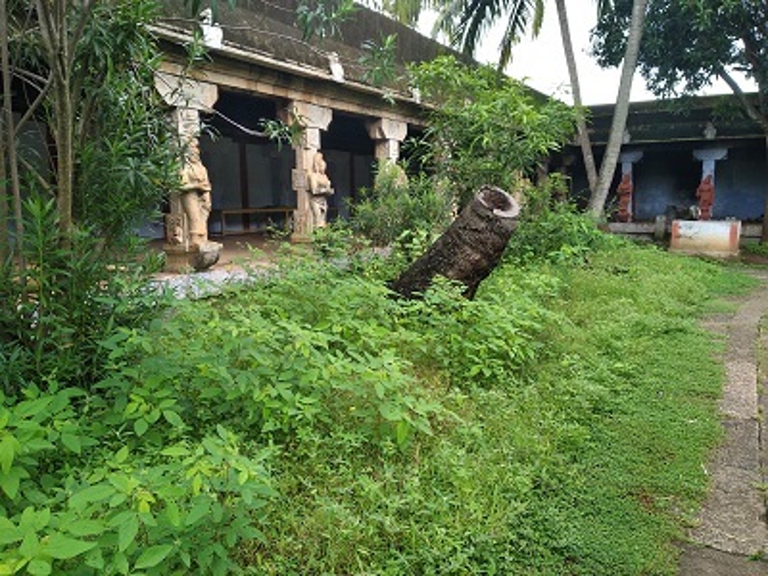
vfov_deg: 53.1
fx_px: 577
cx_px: 384
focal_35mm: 26
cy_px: 288
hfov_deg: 67.3
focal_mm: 3.81
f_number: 2.2
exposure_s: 1/100
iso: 125
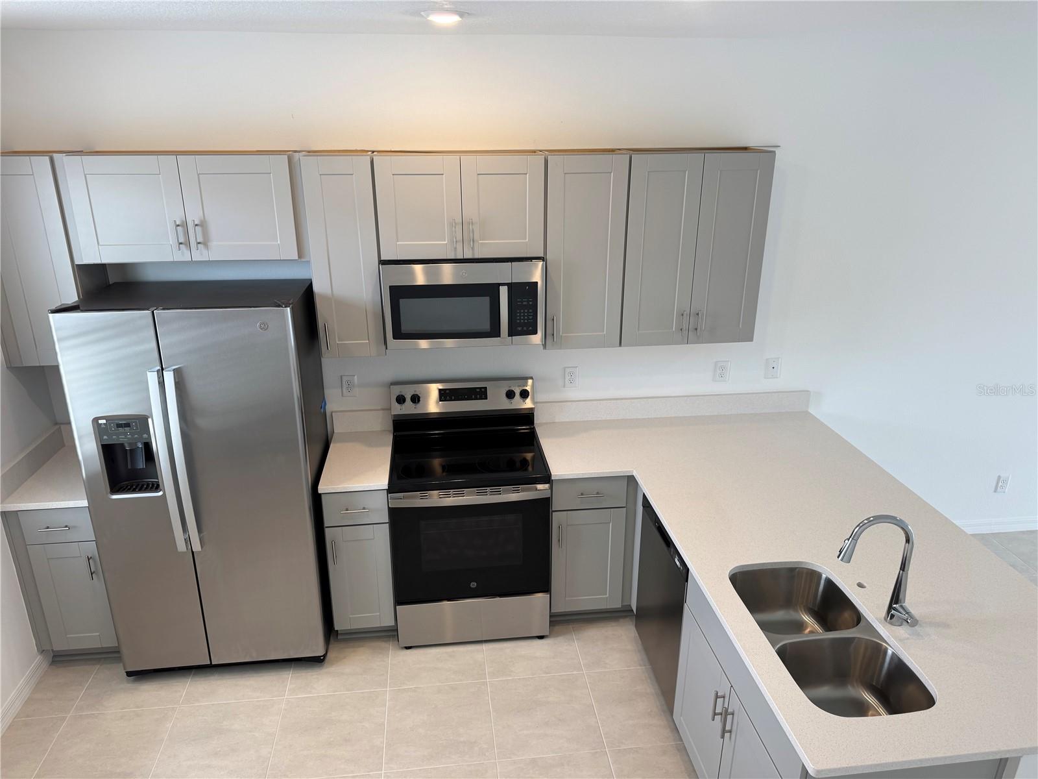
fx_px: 720
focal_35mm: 24
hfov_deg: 71.6
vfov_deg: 56.8
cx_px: 519
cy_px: 390
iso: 80
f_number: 1.78
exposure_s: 1/120
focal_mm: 6.76
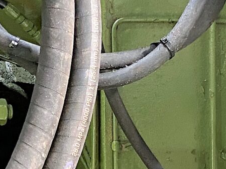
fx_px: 966
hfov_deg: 12.8
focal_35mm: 148
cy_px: 88
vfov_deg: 10.0
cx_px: -84
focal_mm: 4.25
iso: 200
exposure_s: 1/60
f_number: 1.8
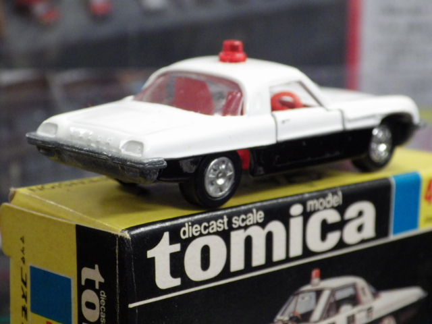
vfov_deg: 14.4
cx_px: 216
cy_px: 162
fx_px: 1285
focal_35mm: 103
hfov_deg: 19.1
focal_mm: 18.4
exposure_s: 1/30
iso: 800
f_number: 4.6
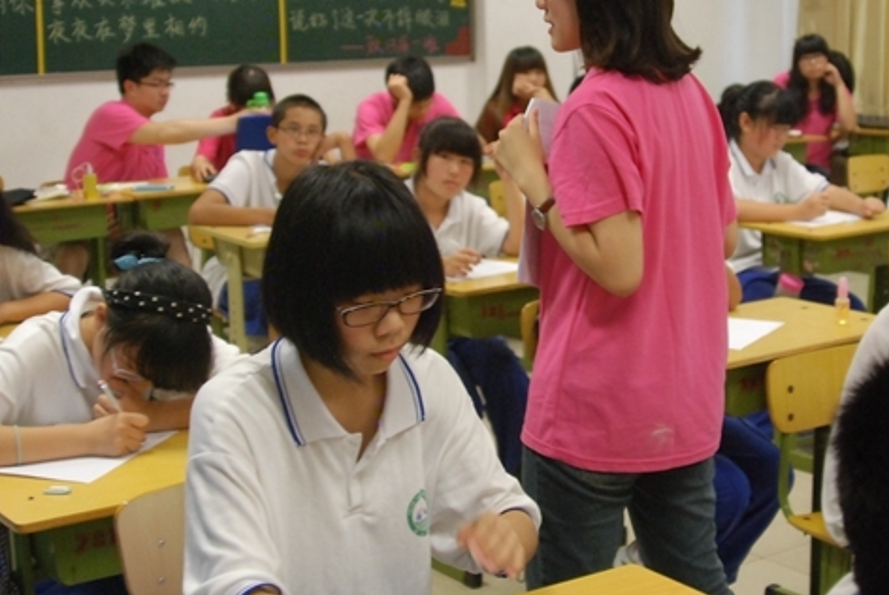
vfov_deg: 22.3
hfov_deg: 32.7
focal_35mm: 61
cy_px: 235
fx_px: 1508
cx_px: 565
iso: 800
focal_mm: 24
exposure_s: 1/90
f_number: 2.8
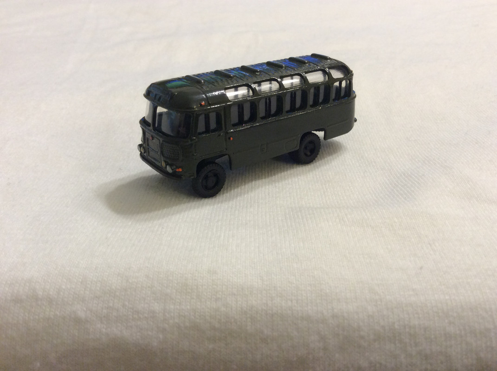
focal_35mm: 32
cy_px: 186
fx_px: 459
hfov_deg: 56.9
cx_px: 248
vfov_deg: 44.1
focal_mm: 3.3
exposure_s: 1/24
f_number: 2.4
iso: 64
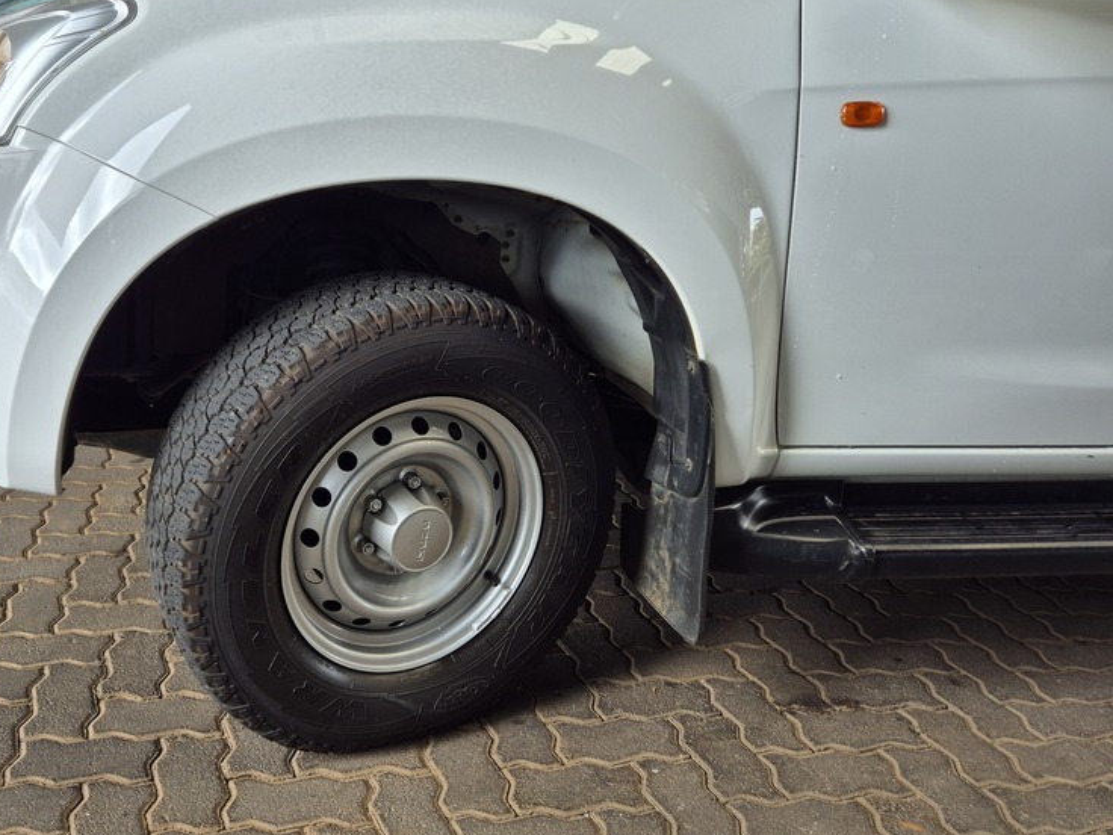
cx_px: 377
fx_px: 1029
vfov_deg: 43.7
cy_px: 300
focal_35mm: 32
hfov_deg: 55.7
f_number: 1.8
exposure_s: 1/180
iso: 32
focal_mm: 5.4
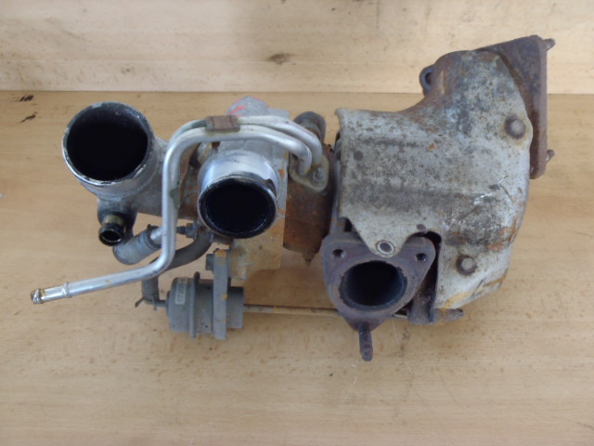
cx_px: 297
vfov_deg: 37.7
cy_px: 223
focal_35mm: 38
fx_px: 652
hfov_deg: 49.0
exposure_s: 1/10
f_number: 4.6
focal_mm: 6.83
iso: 200
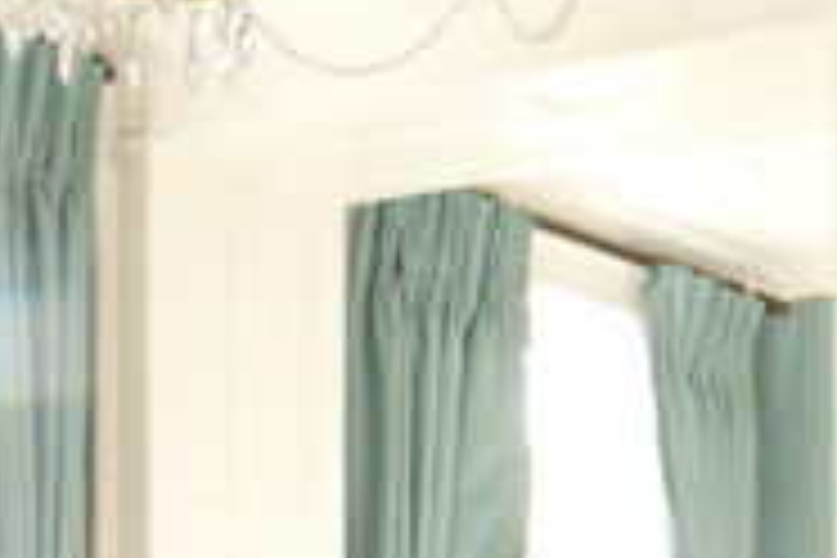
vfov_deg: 15.7
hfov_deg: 20.4
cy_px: 934
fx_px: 1790
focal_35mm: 77
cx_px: 1413
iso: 1600
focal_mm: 14
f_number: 11
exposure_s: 1/40
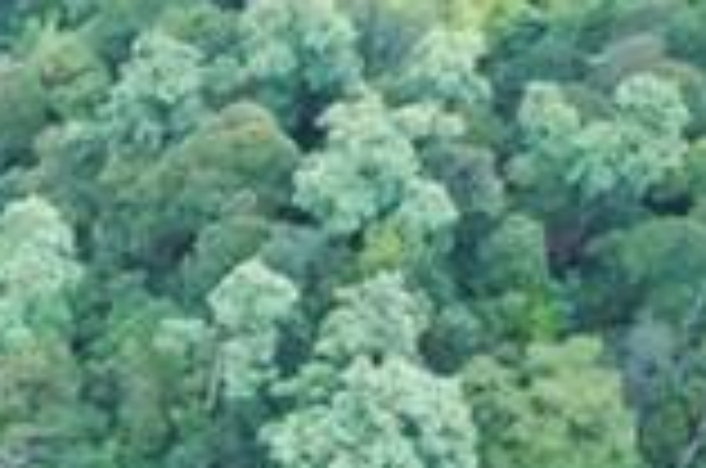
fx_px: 3151
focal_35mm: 161
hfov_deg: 11.7
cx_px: -598
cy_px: 986
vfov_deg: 8.0
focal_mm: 10.26
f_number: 8
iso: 800
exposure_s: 1/160
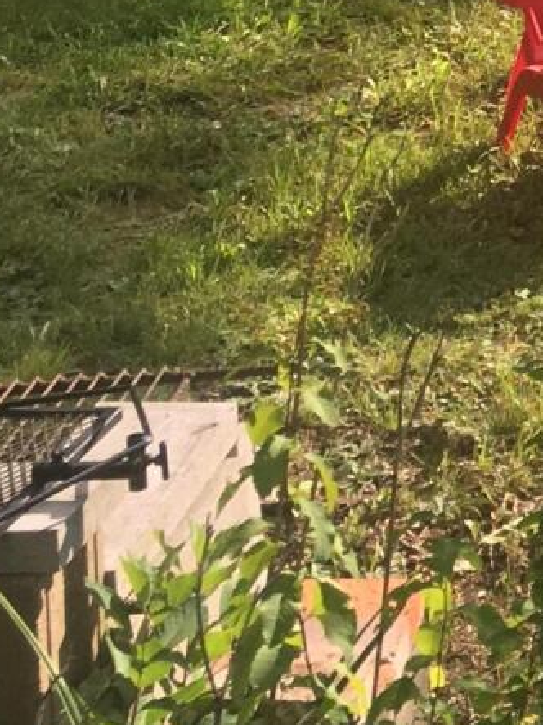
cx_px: 1102
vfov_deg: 13.3
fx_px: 2741
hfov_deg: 10.4
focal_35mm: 131
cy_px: -635
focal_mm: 4.15
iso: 25
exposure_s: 1/578
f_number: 2.2
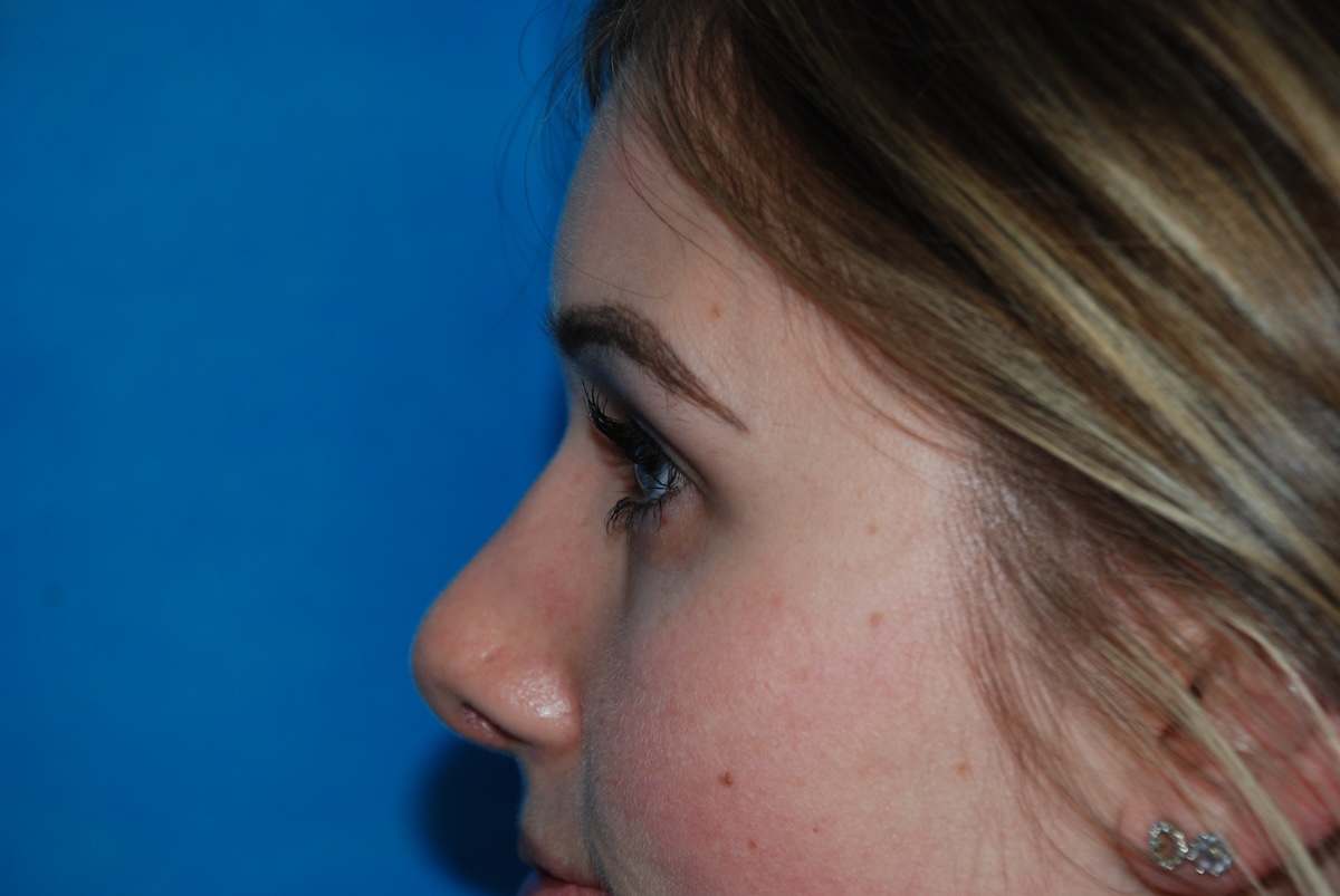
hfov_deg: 19.4
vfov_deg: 13.1
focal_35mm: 105
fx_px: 3913
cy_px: 448
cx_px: 670
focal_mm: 70
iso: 200
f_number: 5.6
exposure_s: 1/60
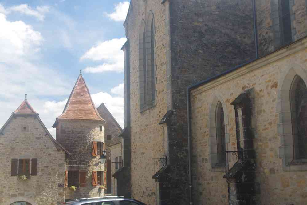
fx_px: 397
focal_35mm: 46
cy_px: 102
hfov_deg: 42.3
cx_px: 154
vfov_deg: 28.9
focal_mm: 31
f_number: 9
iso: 200
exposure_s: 1/80
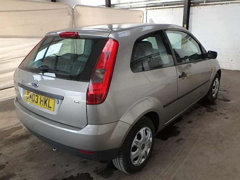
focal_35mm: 29
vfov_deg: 48.2
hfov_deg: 61.7
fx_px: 201
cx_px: 120
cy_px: 90
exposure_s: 1/125
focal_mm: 5.2
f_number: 4.6
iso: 400
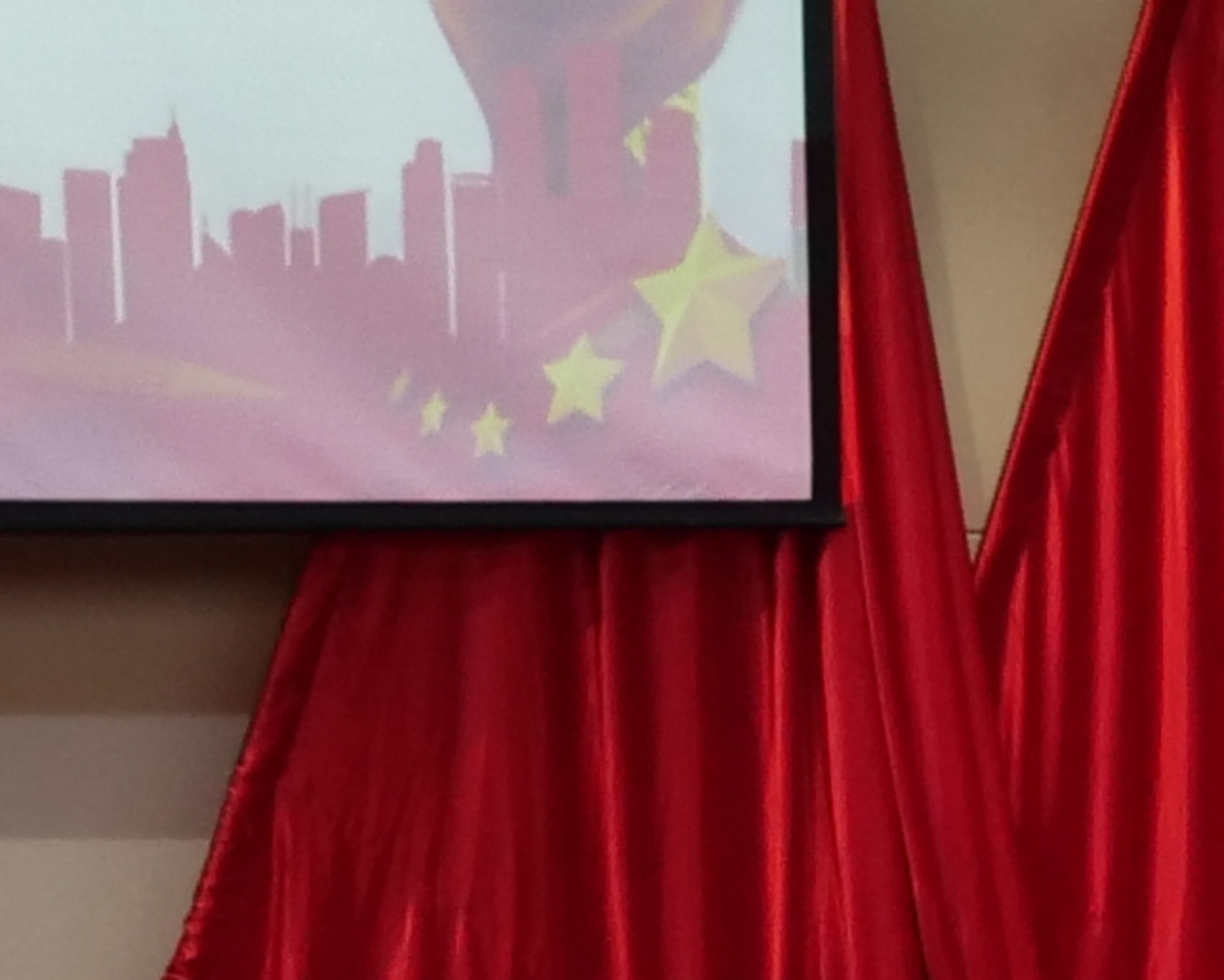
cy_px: 1281
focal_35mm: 268
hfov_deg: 6.8
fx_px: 9711
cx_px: 3054
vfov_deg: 5.7
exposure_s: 1/60
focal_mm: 17
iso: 400
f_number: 3.8
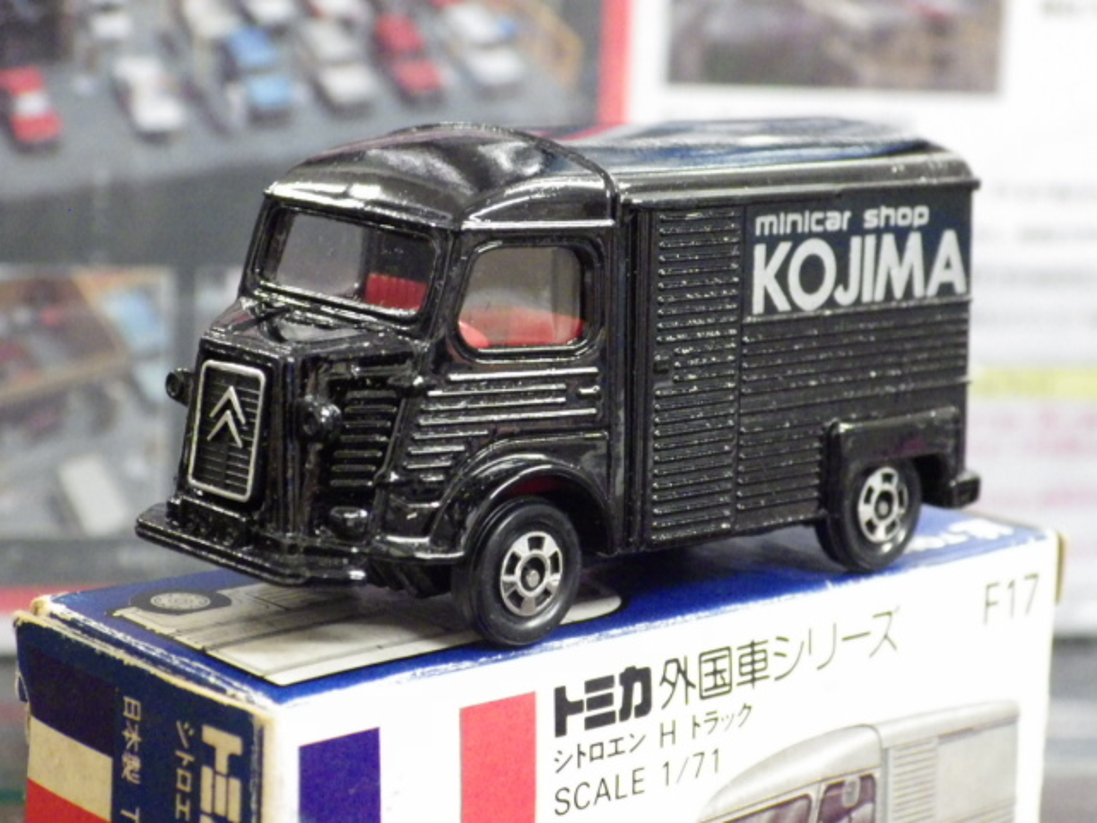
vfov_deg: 17.0
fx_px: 2757
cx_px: 548
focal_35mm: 87
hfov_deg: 22.5
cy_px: 412
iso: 1600
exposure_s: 1/20
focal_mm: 15.6
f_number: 4.4
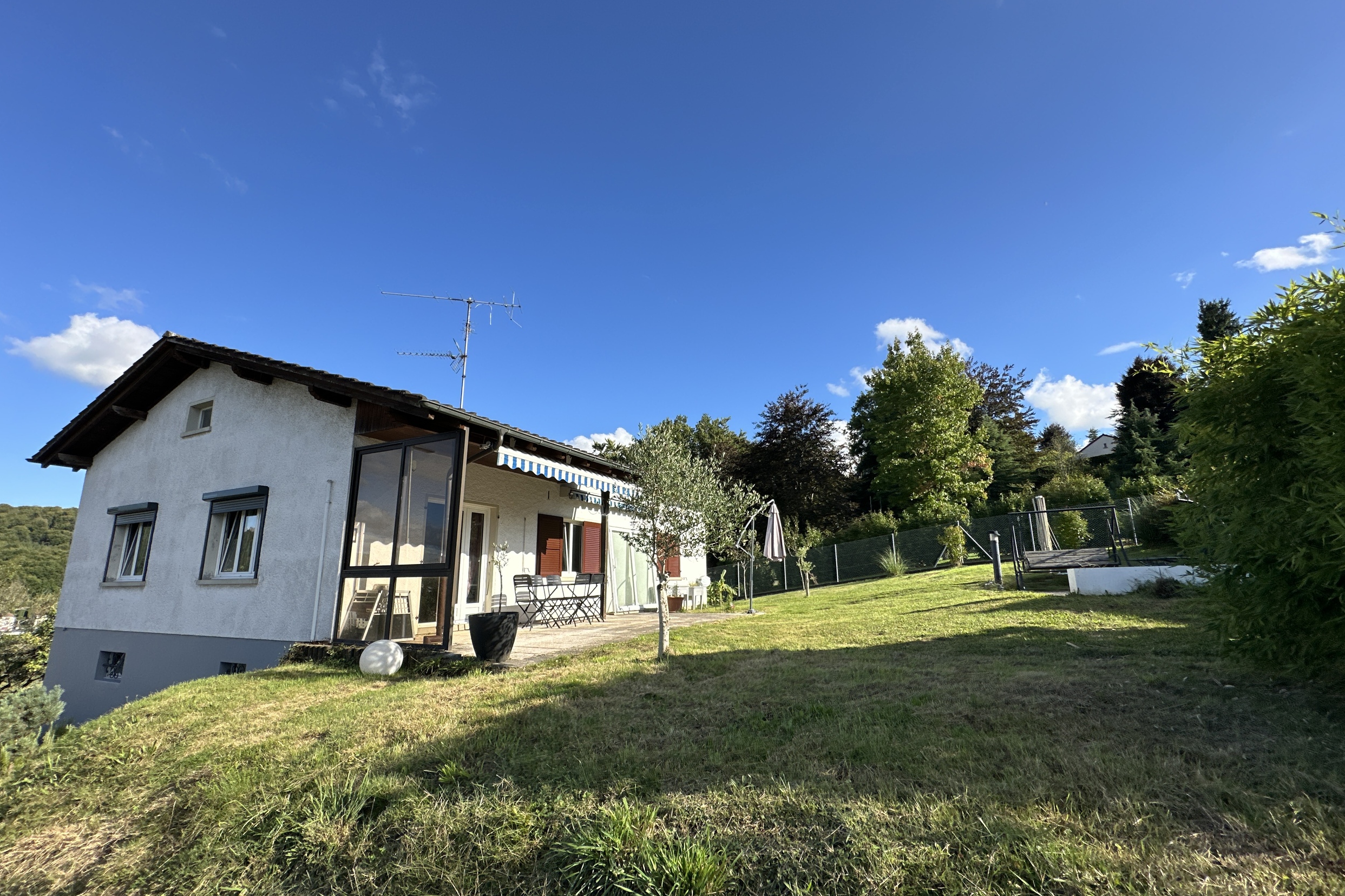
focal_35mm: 15
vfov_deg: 77.3
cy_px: 463
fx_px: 560
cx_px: 683
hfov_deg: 100.4
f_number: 2.2
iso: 50
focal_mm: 2.22
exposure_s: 1/1435
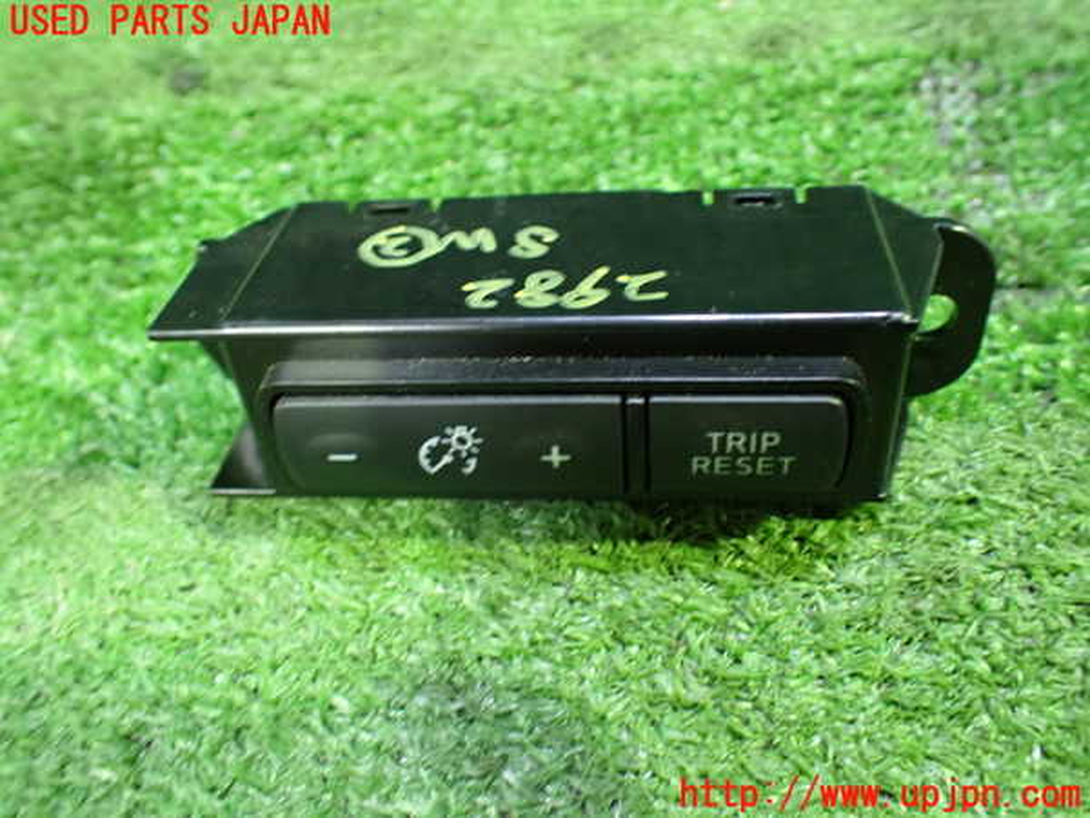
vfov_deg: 46.8
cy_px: 409
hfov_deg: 60.0
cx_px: 545
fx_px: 945
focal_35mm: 30
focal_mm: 5.4
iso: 1000
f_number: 2.3
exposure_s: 1/30
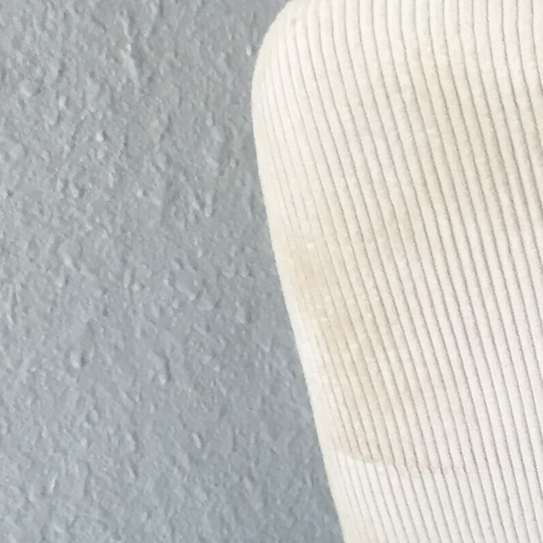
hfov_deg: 15.3
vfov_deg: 16.1
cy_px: 610
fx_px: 1863
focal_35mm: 105
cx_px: 828
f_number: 2.2
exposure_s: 1/33
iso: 80
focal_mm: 4.15
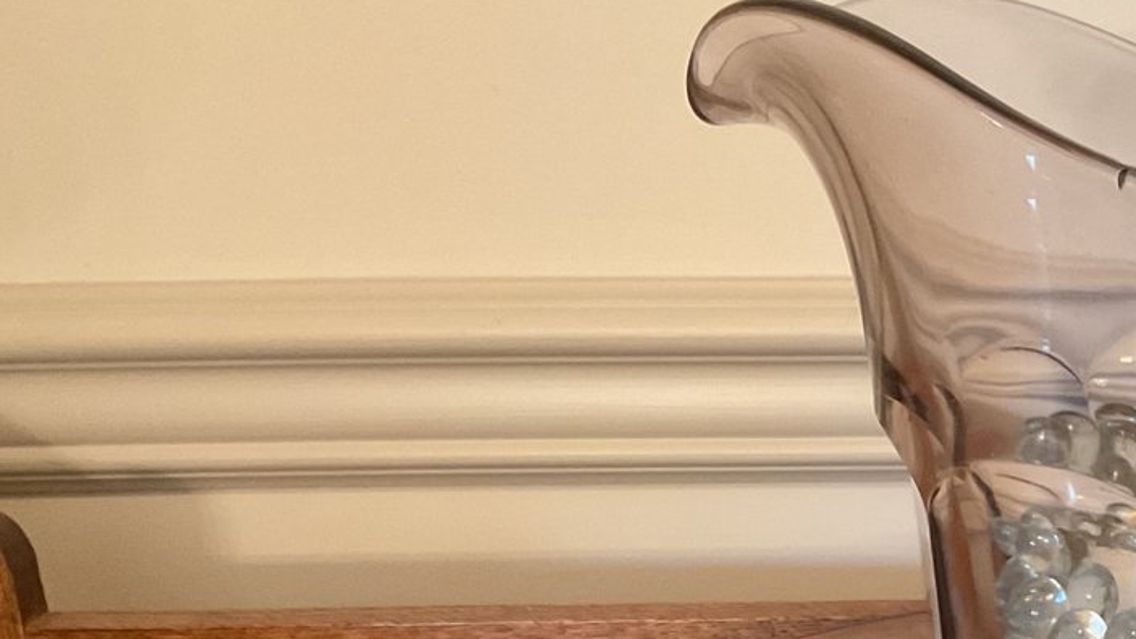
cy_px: 729
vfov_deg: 17.1
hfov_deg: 28.8
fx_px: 2048
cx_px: 1169
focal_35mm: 68
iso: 250
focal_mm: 3
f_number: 1.8
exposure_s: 1/60
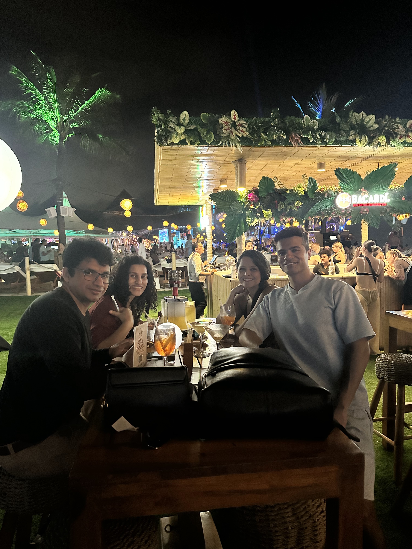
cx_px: 206
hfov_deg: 56.8
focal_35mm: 24
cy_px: 274
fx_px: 381
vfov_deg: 71.6
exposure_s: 1/50
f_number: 1.78
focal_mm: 6.86
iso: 800
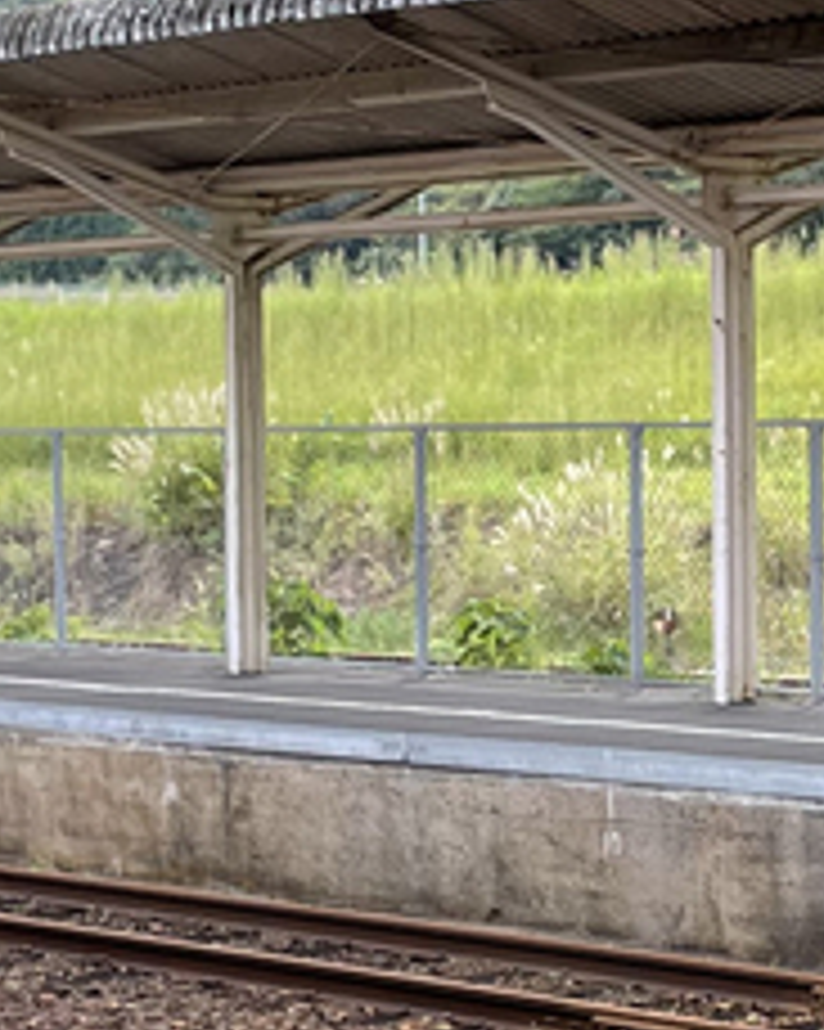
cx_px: 856
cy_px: 715
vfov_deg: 14.5
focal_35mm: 133
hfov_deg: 11.5
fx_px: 4057
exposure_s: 1/496
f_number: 1.6
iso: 32
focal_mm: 4.2
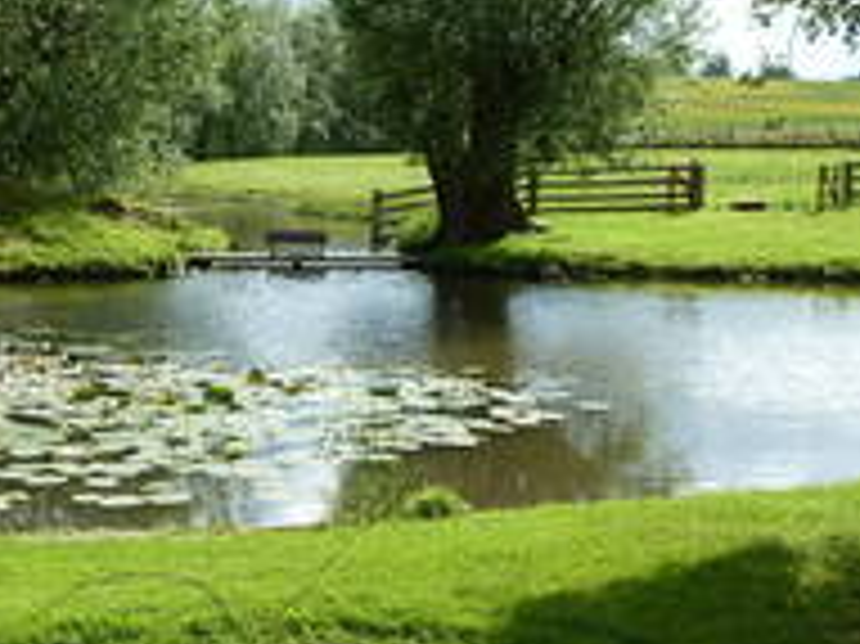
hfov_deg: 28.9
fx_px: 1664
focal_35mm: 67
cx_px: 320
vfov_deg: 21.8
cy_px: 419
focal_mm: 5.3
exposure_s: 1/320
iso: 80
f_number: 4
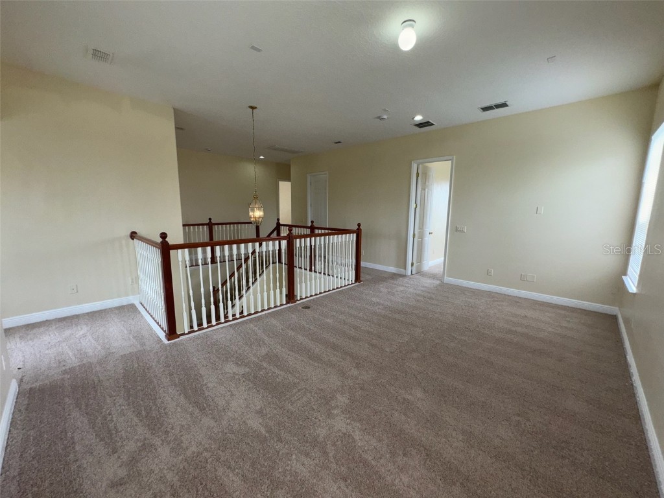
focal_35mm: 14
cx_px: 332
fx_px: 269
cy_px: 249
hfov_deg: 102.1
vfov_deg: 85.7
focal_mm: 2.22
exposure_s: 1/122
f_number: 2.2
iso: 50
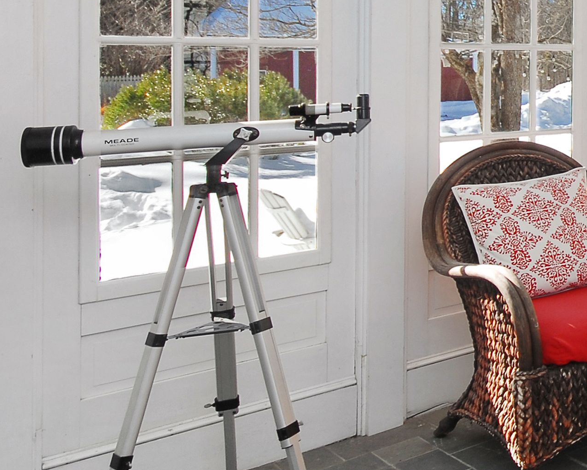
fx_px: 747
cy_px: 166
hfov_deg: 30.3
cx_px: 820
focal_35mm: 43
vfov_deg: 34.6
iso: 200
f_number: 7.1
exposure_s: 1/200
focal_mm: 10
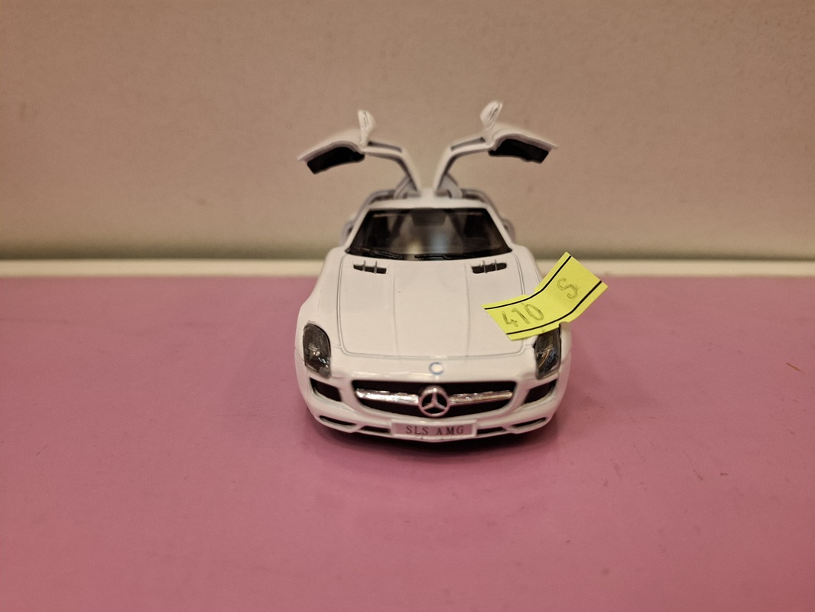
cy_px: 306
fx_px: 542
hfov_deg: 73.9
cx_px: 408
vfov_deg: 58.9
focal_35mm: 23
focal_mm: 5.54
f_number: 1.8
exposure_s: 1/100
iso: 80
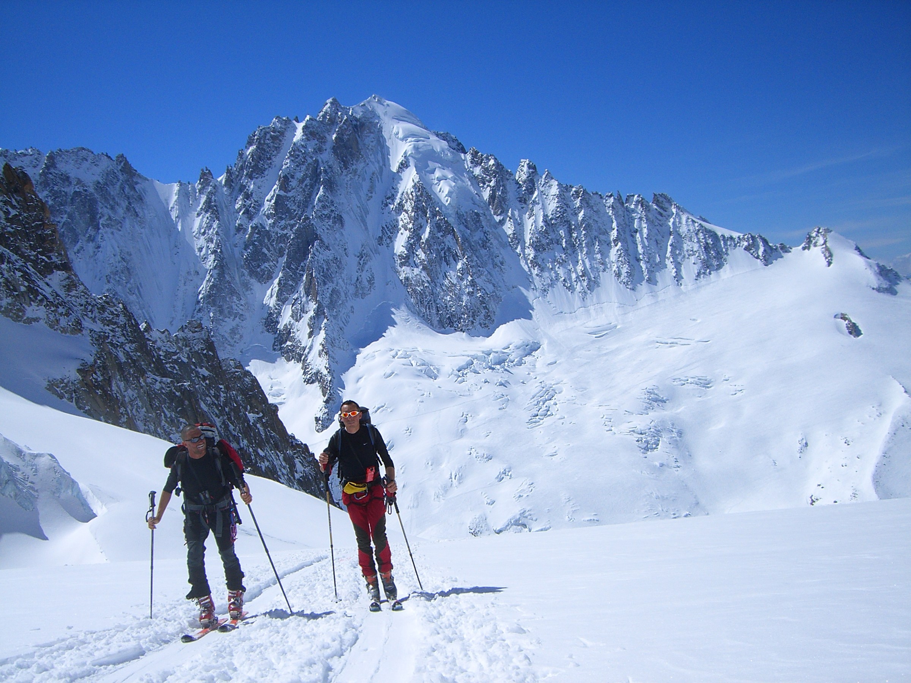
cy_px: 342
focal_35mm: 38
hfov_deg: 49.0
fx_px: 1000
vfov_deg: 37.7
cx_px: 456
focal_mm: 6.2
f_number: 4.3
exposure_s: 1/2000
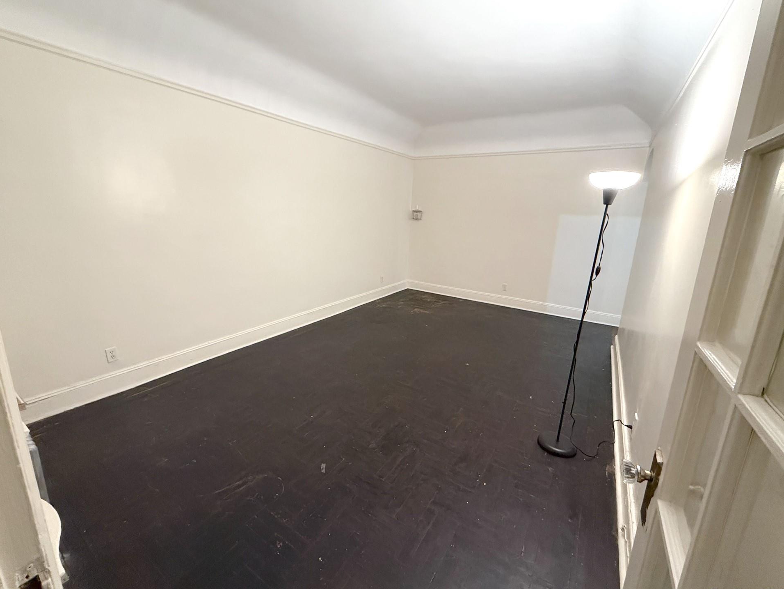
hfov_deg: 98.1
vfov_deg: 81.8
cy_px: 288
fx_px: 340
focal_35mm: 15
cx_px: 373
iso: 640
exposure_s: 1/60
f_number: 2.2
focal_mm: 2.22
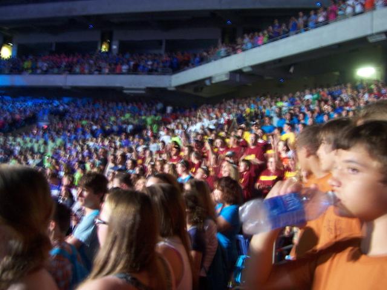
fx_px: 402
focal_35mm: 36
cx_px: 194
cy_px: 145
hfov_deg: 51.4
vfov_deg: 39.7
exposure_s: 1/2
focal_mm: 6
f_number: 3
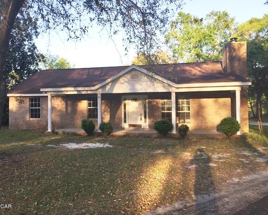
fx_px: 246
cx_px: 122
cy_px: 105
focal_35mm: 31
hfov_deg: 57.1
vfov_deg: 47.2
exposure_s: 1/347
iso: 32
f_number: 2.2
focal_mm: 4.15
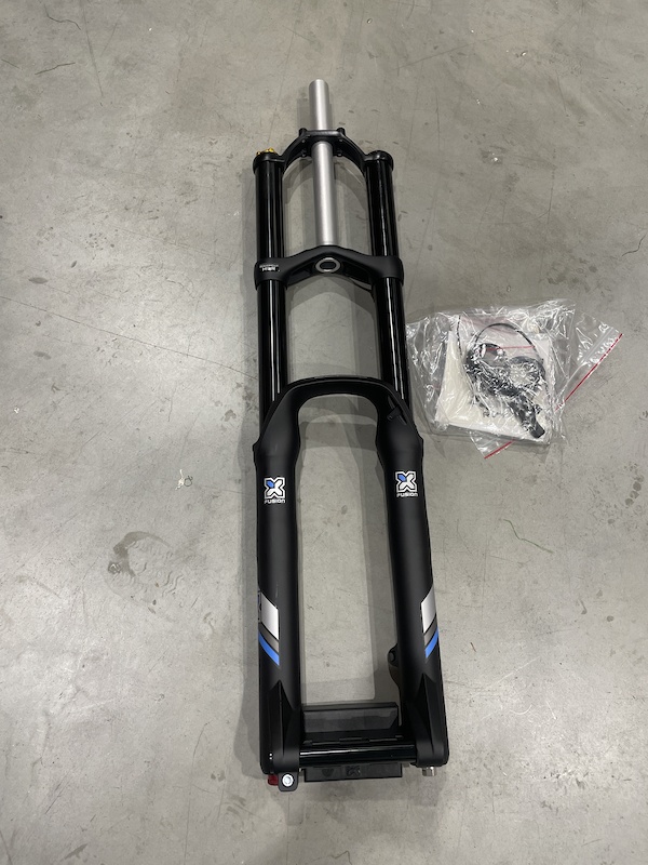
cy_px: 432
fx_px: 649
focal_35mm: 26
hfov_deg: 53.1
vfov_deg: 67.3
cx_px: 324
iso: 125
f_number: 1.6
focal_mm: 4.2
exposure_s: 1/120
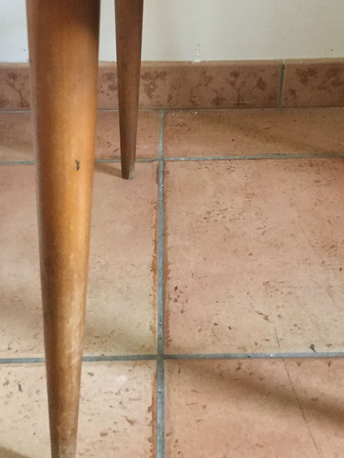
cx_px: 162
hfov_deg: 31.5
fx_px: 610
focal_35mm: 46
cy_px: 156
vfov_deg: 40.8
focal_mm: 3.3
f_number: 2.4
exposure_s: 1/17
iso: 250
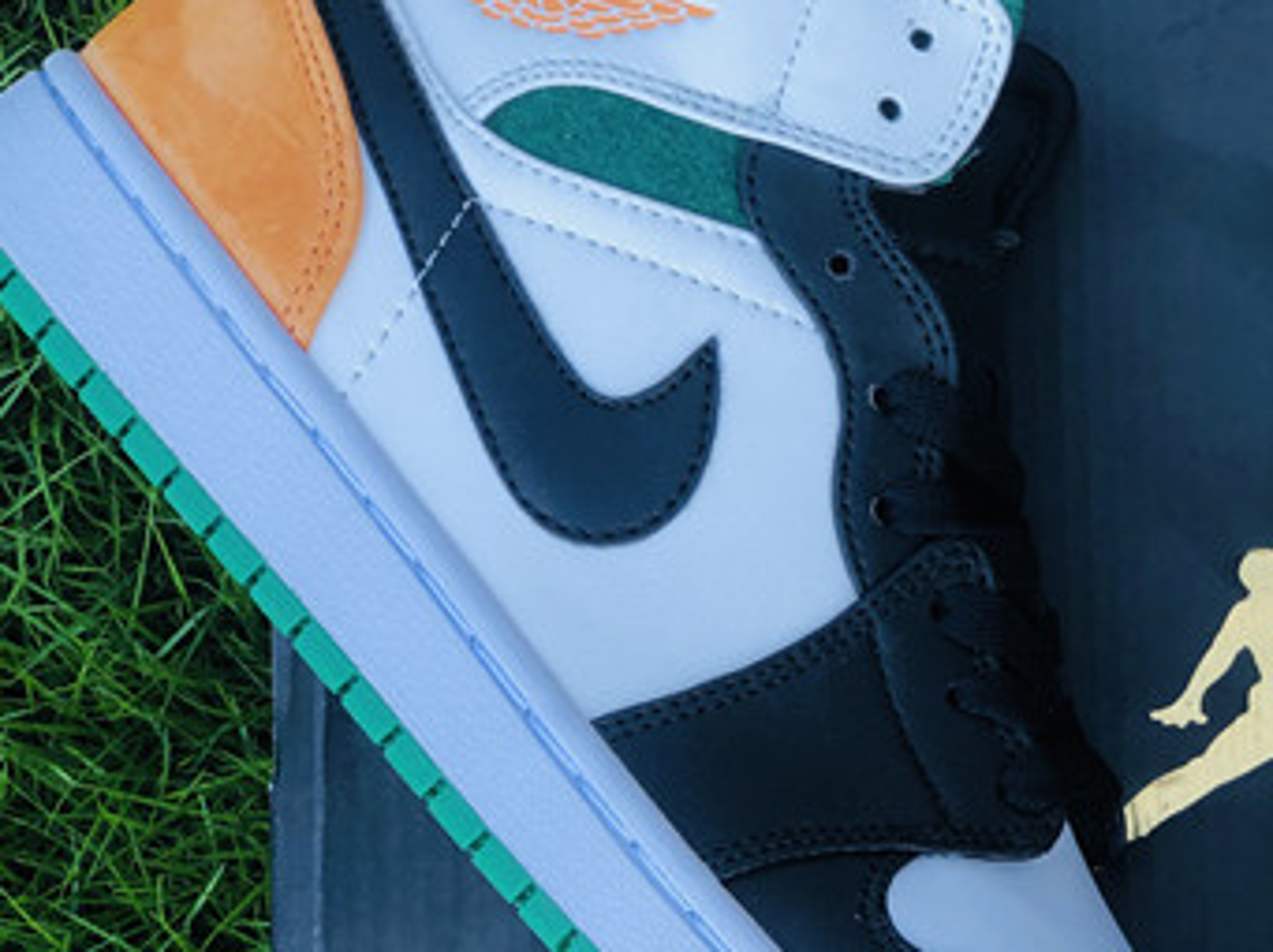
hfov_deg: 17.1
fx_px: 4151
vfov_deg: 13.1
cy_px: 674
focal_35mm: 113
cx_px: 1221
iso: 16
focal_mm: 6
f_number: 2.4
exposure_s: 1/284
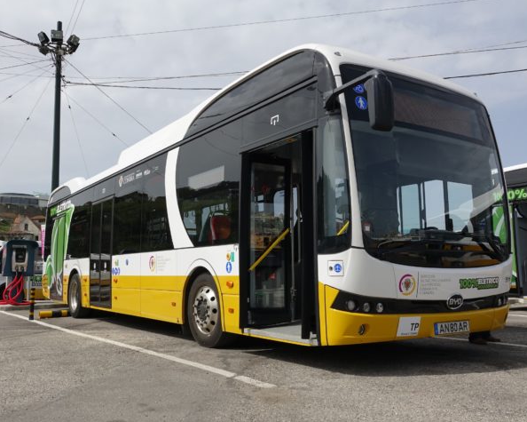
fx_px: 515
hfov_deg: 54.2
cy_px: 211
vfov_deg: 44.5
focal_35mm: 33
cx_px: 262
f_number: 4.5
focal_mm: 10.59
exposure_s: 1/1000
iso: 100
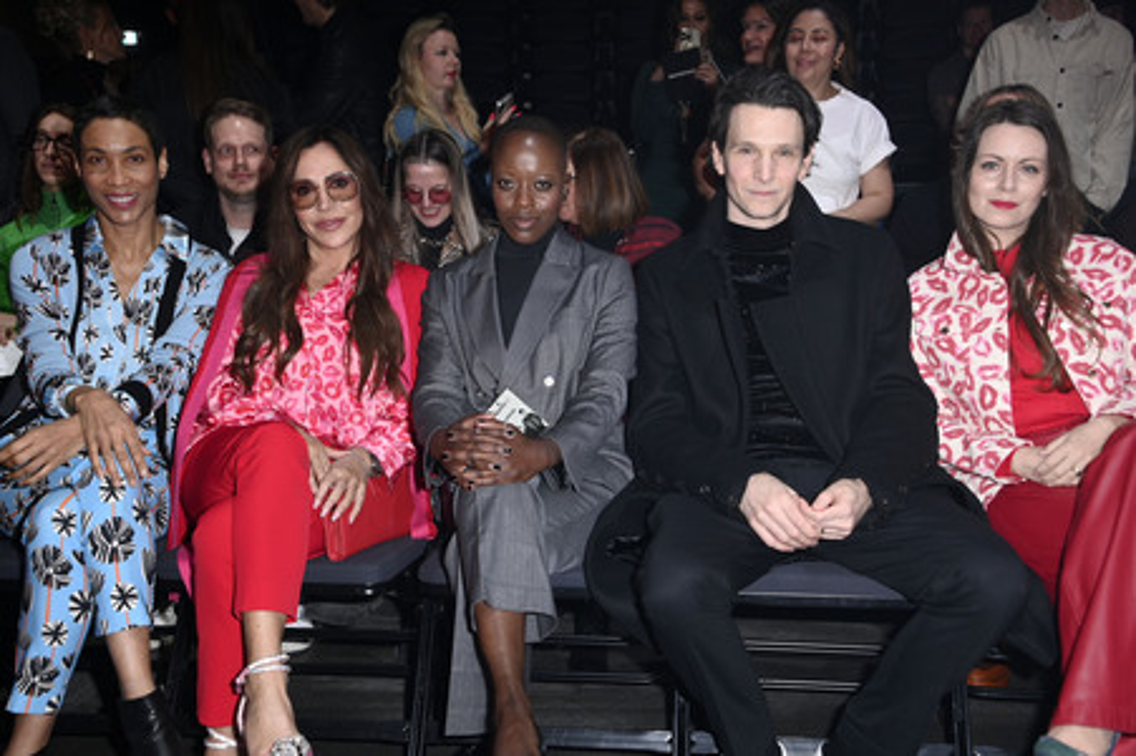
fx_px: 1387
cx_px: 568
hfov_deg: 44.5
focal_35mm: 44
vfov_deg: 30.5
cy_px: 378
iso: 1250
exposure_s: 1/80
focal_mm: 44
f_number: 5.6
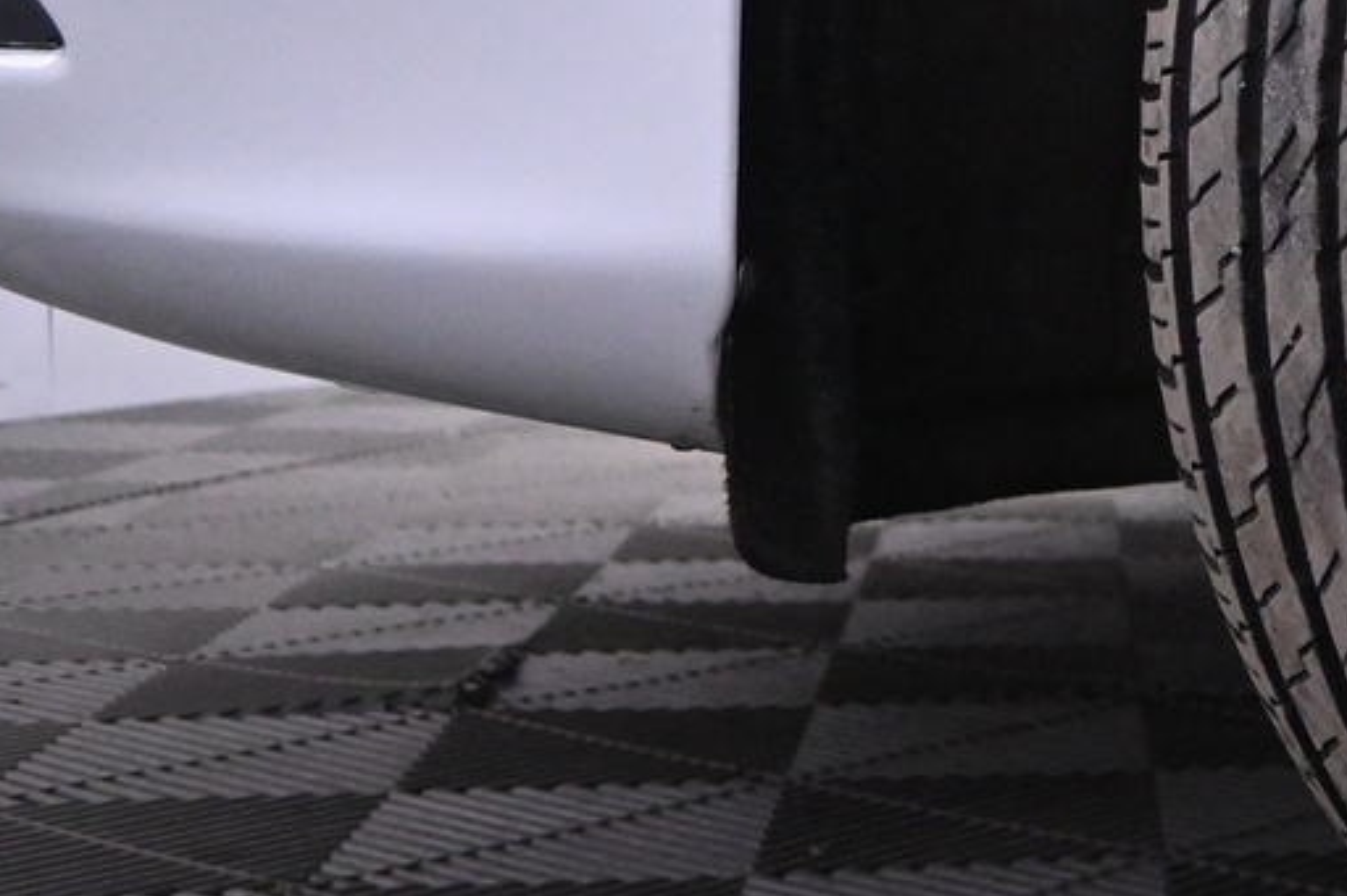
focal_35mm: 76
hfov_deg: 22.1
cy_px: 71
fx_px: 2843
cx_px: 2023
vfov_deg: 17.6
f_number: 3.5
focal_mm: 16
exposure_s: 1/125
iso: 3200
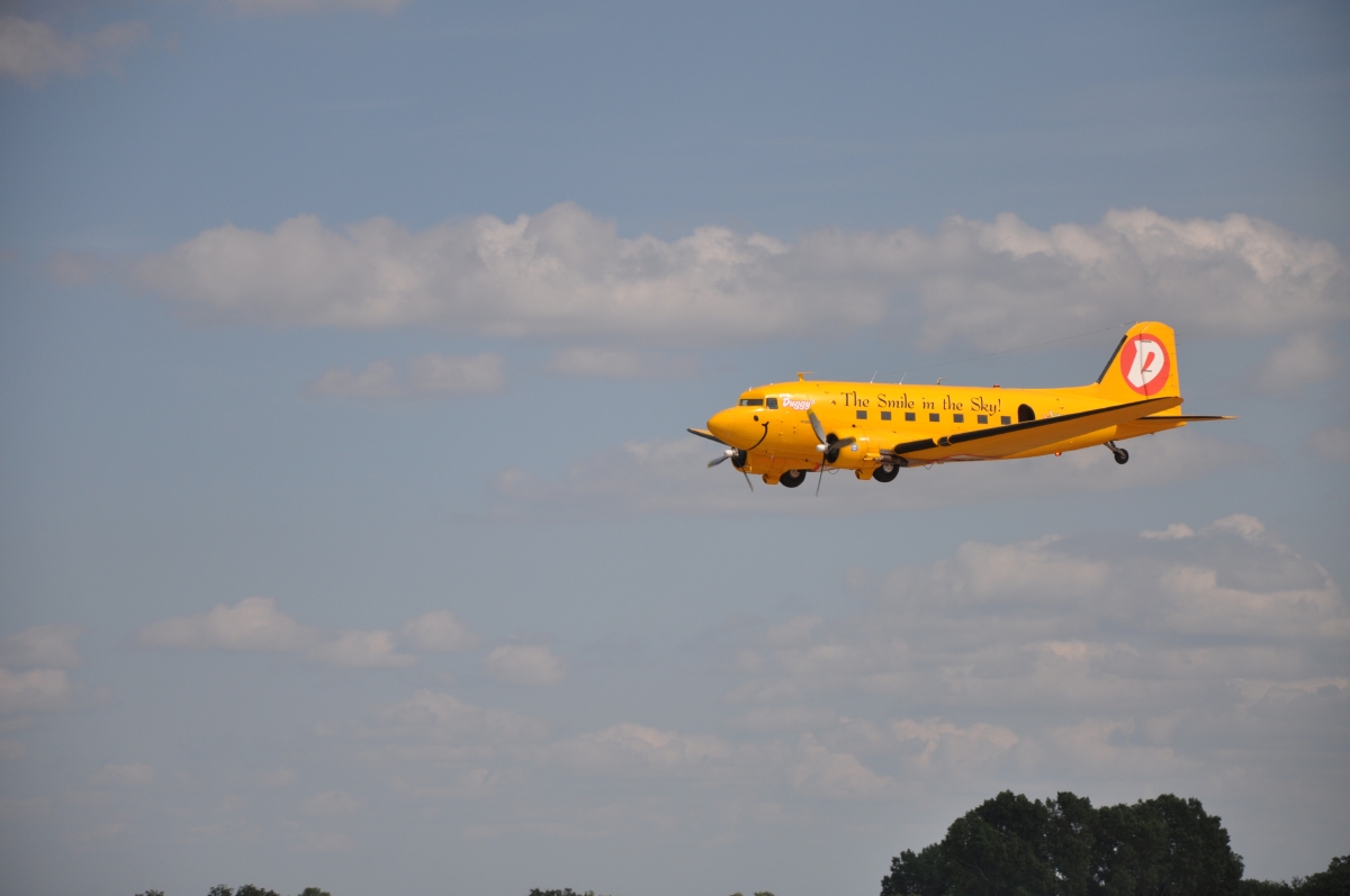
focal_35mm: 158
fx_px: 5899
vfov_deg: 8.7
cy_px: 448
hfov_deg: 13.1
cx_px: 675
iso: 200
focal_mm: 105
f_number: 5.6
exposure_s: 1/1600
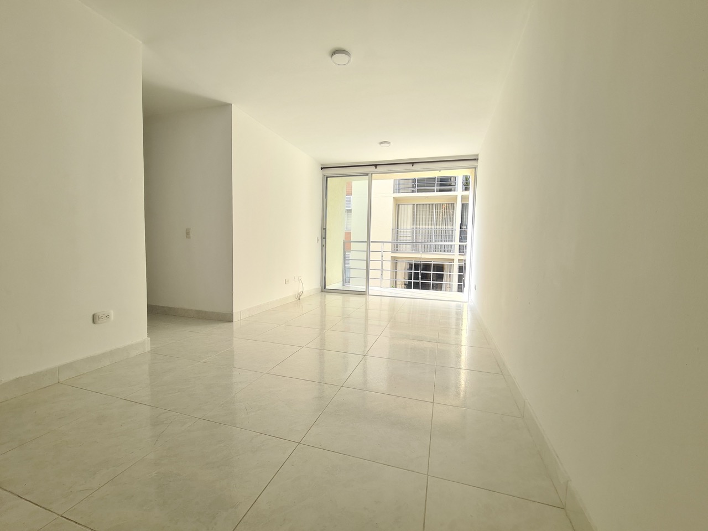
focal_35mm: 13
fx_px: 266
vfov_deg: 89.9
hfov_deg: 106.2
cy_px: 266
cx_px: 354
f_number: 2.2
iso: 50
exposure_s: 1/139
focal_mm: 2.2
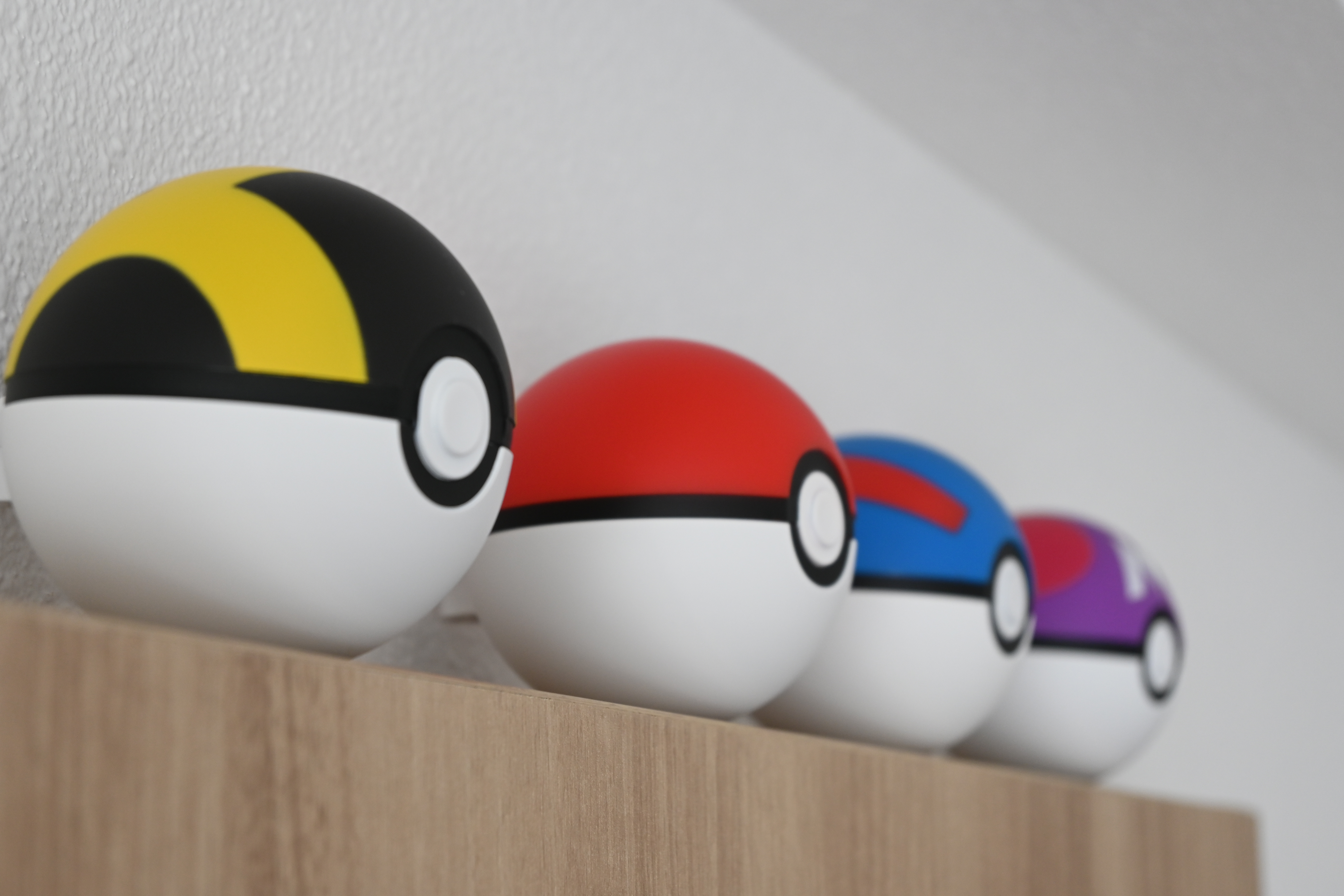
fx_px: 2800
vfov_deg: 18.2
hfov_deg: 27.0
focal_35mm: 75
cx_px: 672
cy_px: 448
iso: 400
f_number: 6.3
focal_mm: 50
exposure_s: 1/160
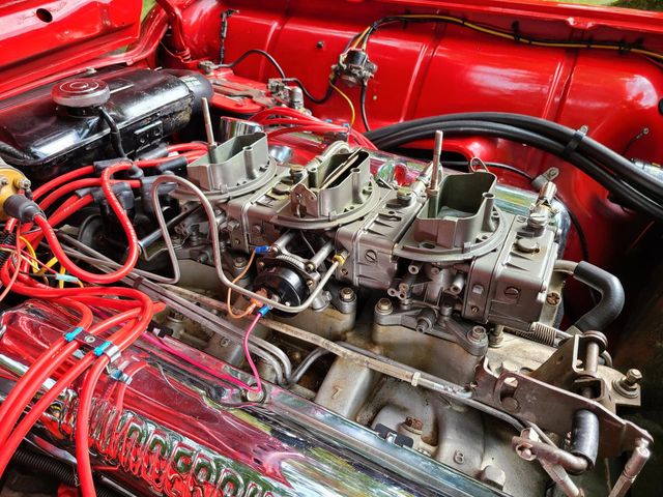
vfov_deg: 53.1
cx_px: 332
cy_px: 248
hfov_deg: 67.3
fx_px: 498
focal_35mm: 26
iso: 40
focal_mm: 5.4
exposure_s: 1/215
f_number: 1.8
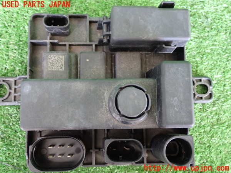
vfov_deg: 35.1
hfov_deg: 45.8
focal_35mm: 41
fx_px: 274
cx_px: 116
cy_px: 86
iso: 800
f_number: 2.8
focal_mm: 7.31
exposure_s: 1/25
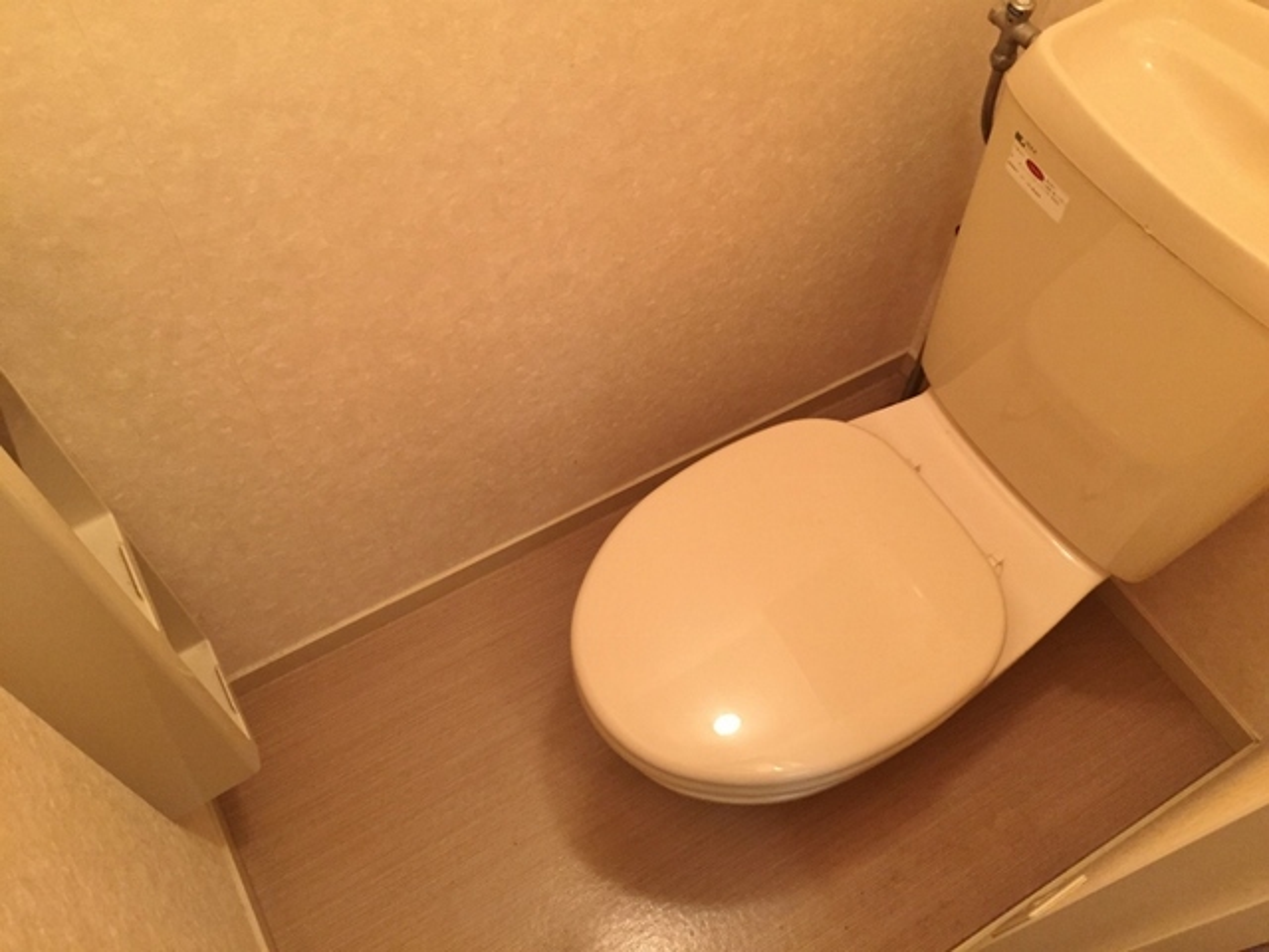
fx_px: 1063
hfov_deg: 61.7
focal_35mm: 29
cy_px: 476
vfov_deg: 48.2
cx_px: 634
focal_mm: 4.15
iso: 250
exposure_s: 1/33
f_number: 2.2
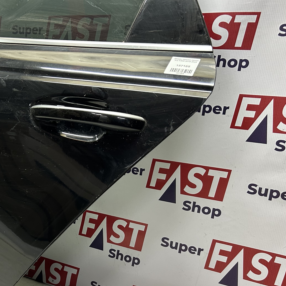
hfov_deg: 36.5
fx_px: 421
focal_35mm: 45
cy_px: 200
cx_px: 66
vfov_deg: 37.0
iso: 160
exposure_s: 1/50
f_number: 1.5
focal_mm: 5.7
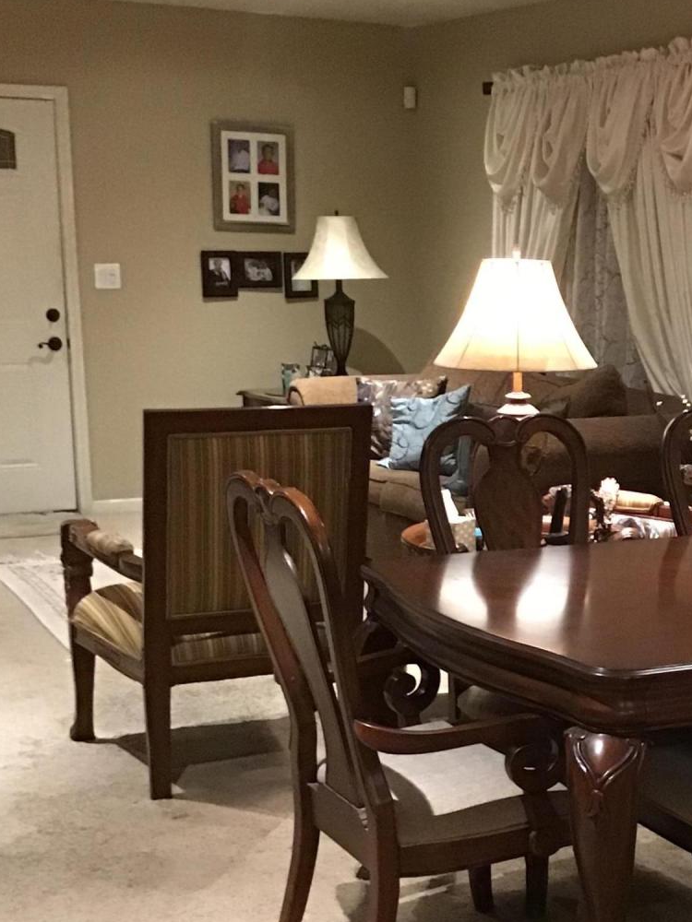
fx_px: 1653
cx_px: 613
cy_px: 586
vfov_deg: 31.0
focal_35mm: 62
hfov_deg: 23.1
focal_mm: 3.3
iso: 320
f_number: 2.4
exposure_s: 1/15
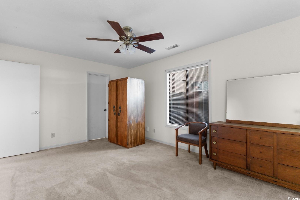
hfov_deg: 96.7
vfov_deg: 73.7
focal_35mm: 16
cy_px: 100
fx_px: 133
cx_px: 150
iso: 100
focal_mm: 11
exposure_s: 6
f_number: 4.8
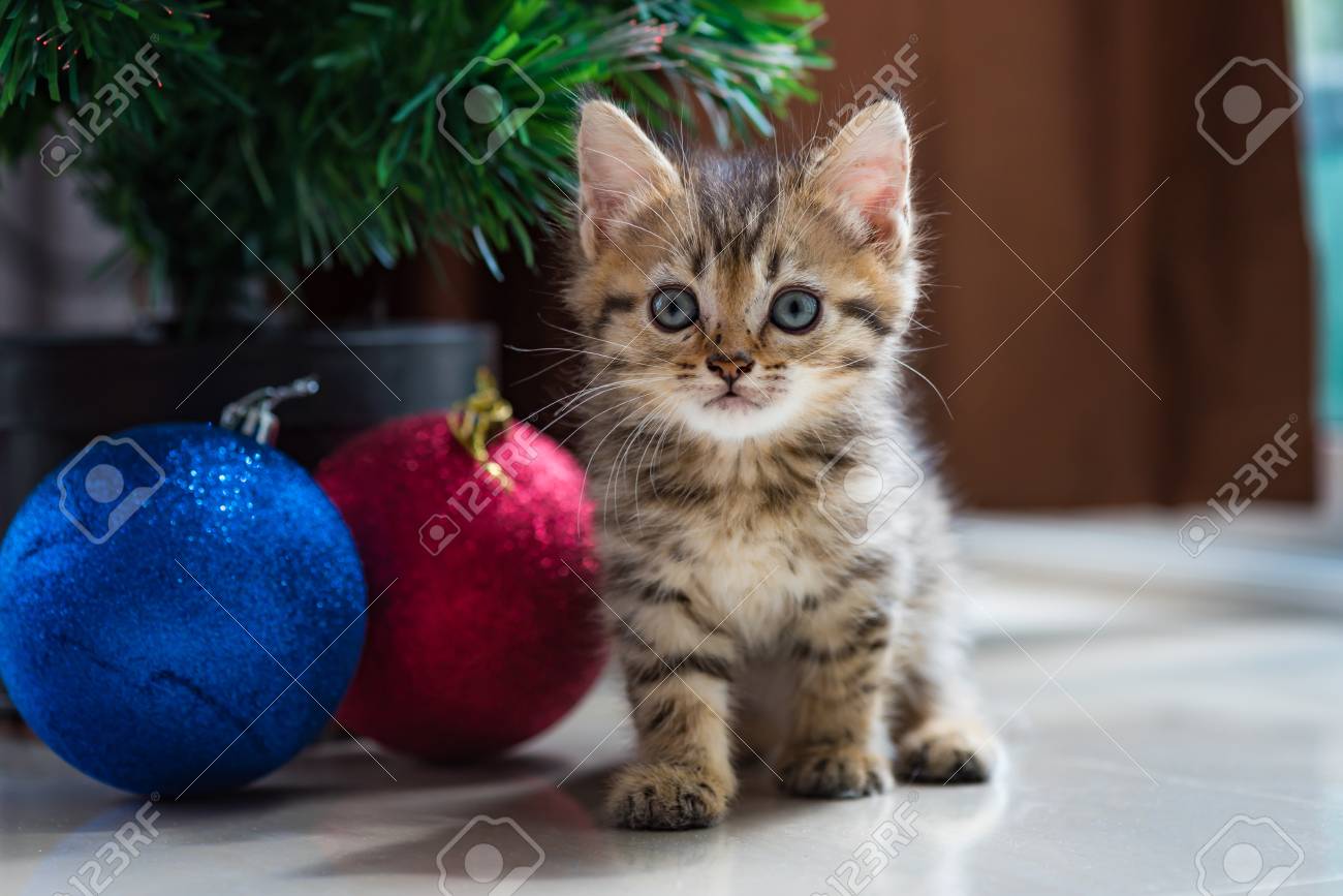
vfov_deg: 13.0
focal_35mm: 105
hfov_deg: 19.5
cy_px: 448
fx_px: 3917
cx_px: 672
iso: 100
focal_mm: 105
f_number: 5.6
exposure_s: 1/200
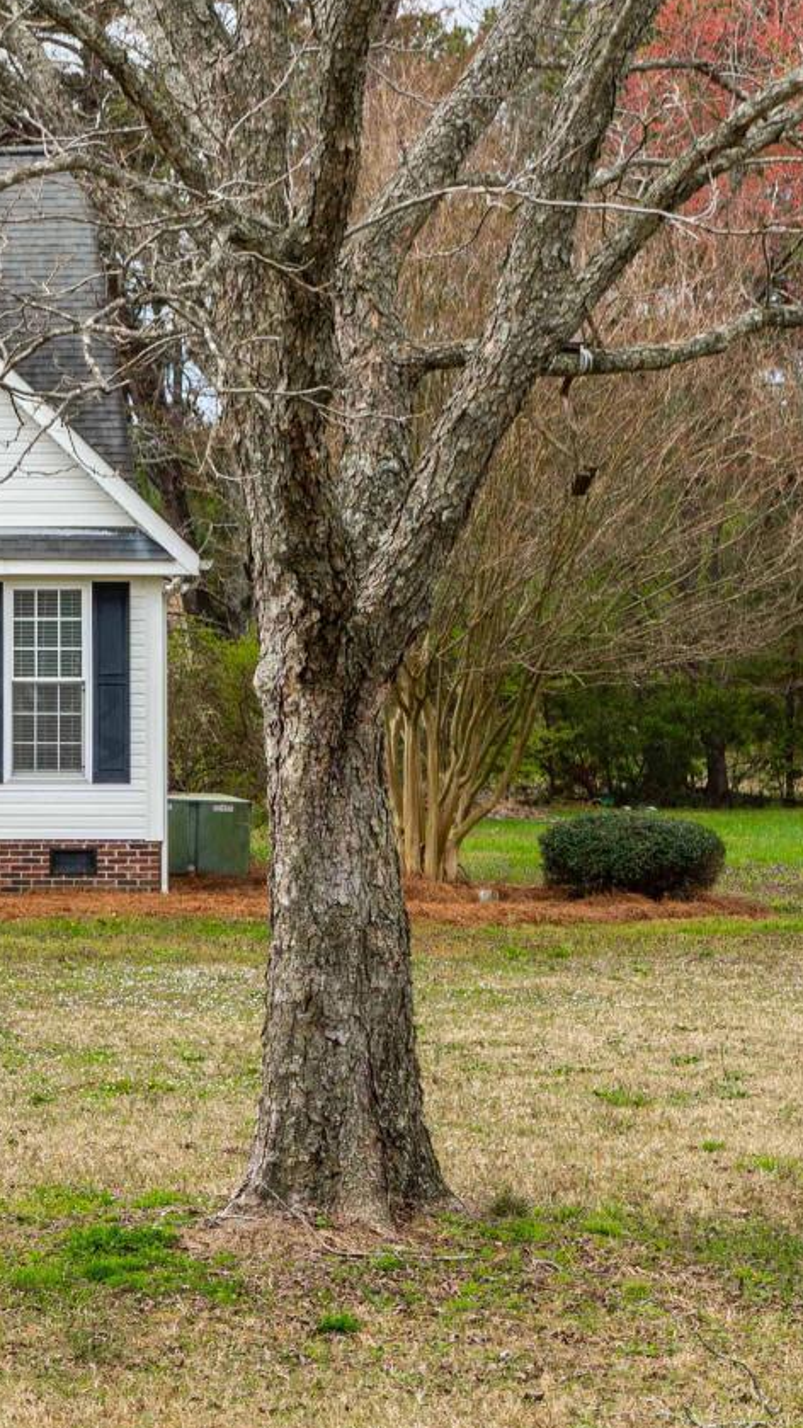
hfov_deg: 8.7
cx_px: -861
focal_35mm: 131
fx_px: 4958
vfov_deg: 16.4
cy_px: 620
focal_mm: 35
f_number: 8
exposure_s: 1/125
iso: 100
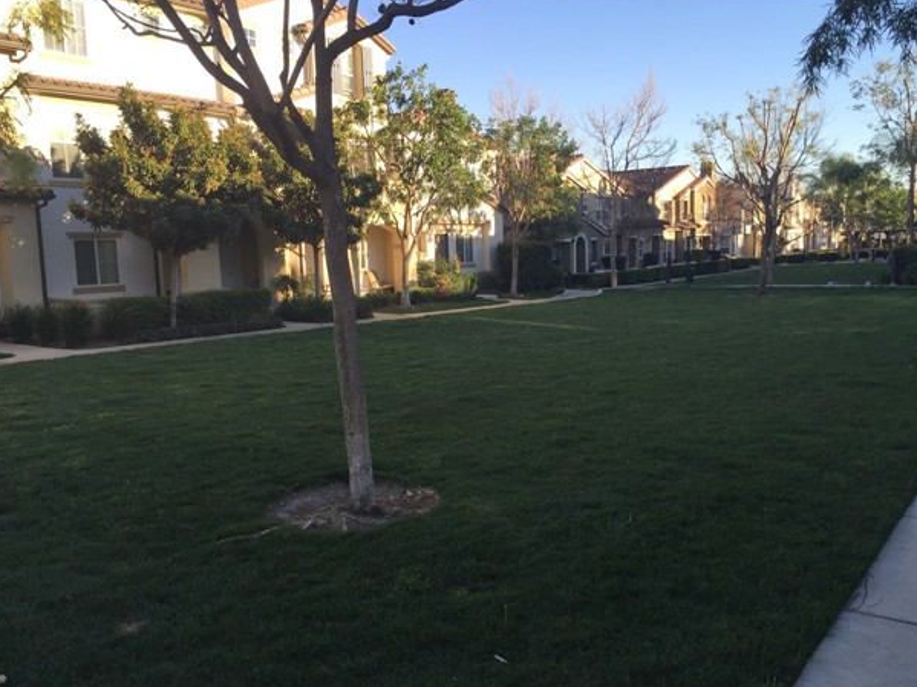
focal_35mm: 31
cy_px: 358
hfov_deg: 58.4
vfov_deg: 45.4
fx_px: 821
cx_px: 470
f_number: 2.2
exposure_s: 1/439
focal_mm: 4.15
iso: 32
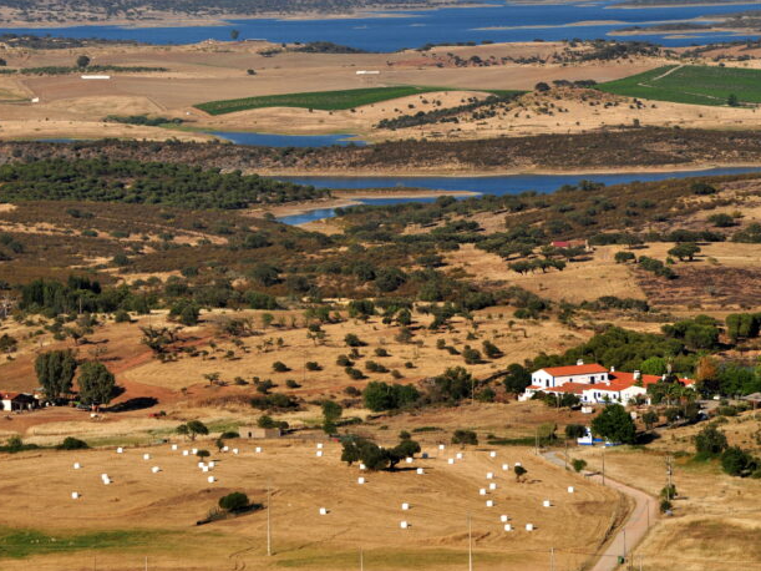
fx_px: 4330
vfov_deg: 7.5
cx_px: 341
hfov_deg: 10.0
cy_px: 286
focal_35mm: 197
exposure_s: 1/1250
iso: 200
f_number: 8
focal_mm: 120
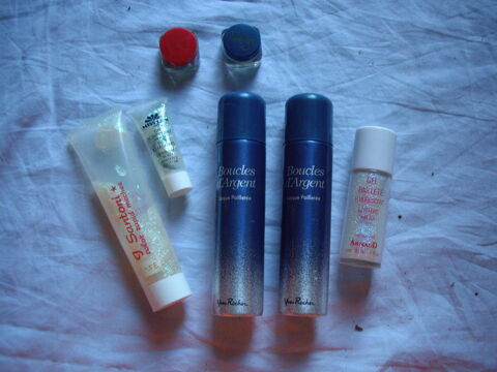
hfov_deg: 49.0
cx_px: 248
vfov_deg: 37.7
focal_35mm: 38
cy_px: 186
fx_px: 546
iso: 200
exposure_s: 1/30
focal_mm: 6.2
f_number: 2.7
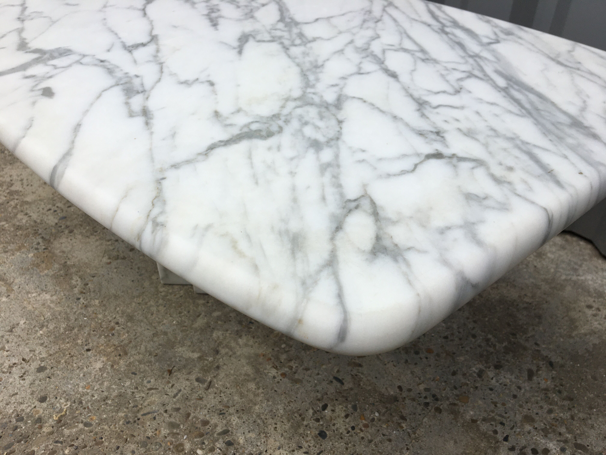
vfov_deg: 48.2
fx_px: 508
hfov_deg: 61.7
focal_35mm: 29
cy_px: 228
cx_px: 303
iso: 25
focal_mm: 4.15
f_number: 2.2
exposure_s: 1/1183
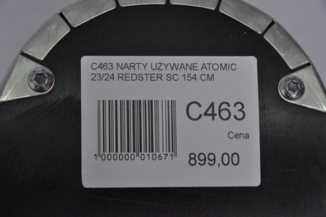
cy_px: 108
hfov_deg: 13.1
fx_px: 1425
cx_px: 163
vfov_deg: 8.7
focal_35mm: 158
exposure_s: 1/125
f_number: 9.5
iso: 3200
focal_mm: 105
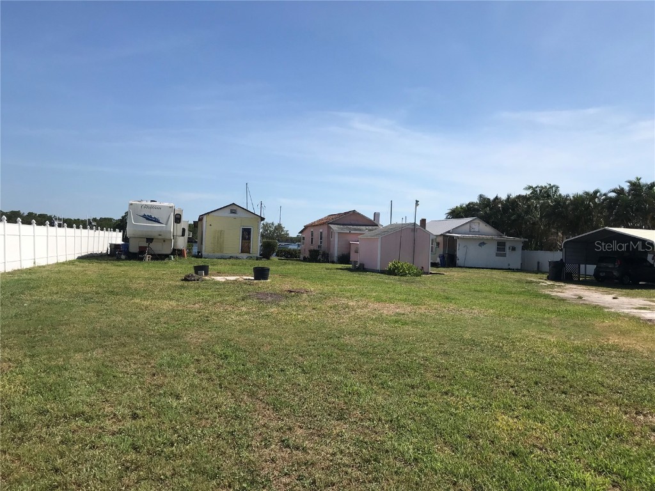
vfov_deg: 49.7
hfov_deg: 63.4
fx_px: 530
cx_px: 328
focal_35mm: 28
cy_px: 246
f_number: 1.8
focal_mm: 3.99
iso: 20
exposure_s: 1/3546
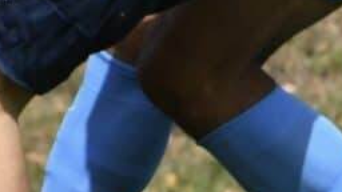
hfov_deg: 0.7
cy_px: -226
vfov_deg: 0.4
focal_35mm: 2932
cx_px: -7
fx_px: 26589
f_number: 16
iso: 2000
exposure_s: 1/1600
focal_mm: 350
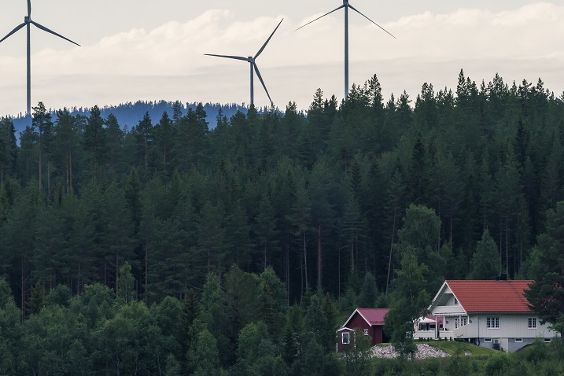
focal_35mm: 681
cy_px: 197
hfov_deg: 3.0
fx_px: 10668
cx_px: 330
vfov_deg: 2.0
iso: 2000
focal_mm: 407
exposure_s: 1/640
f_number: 13
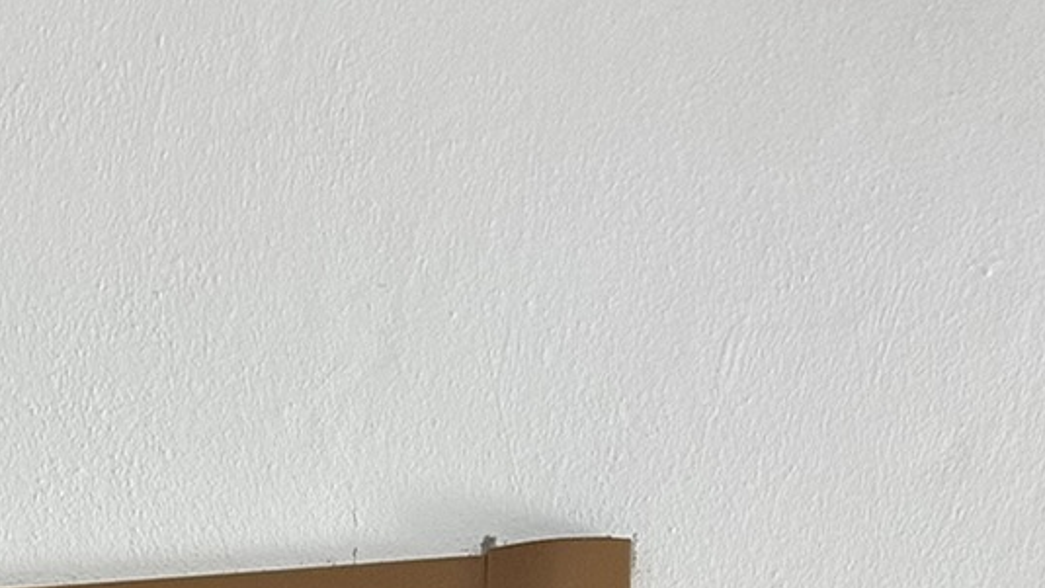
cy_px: 1936
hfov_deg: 20.1
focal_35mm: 100
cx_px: -182
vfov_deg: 9.0
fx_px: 2771
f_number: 1.78
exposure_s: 1/100
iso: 200
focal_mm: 6.86
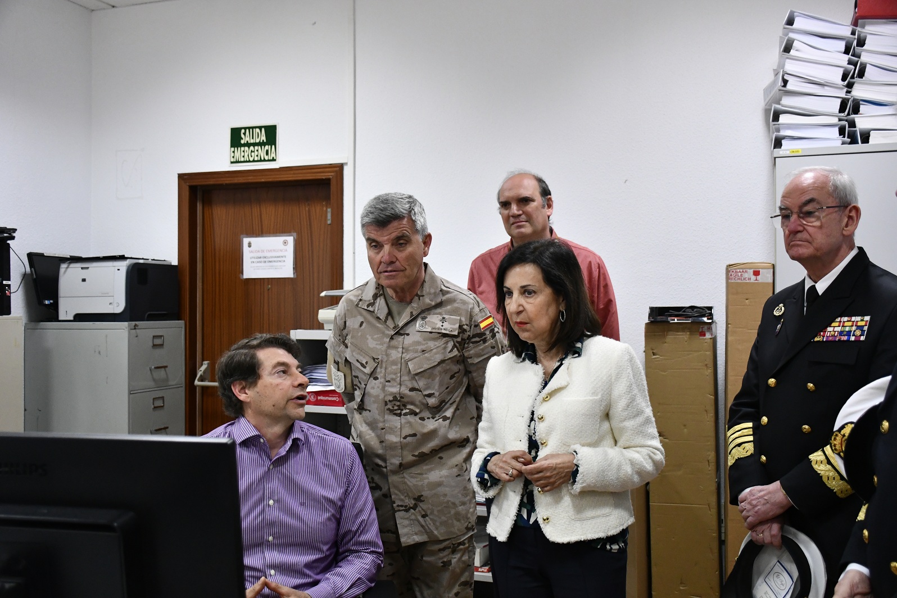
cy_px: 299
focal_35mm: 39
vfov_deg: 34.2
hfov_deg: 49.6
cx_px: 448
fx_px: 972
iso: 2200
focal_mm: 26
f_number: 3.8
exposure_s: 1/125
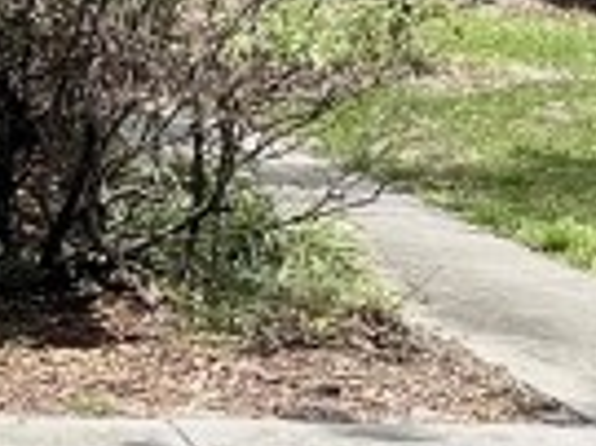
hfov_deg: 9.0
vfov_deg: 7.2
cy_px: -534
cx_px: -870
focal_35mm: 197
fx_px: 3389
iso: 32
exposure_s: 1/2597
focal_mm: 5.1
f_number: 1.6
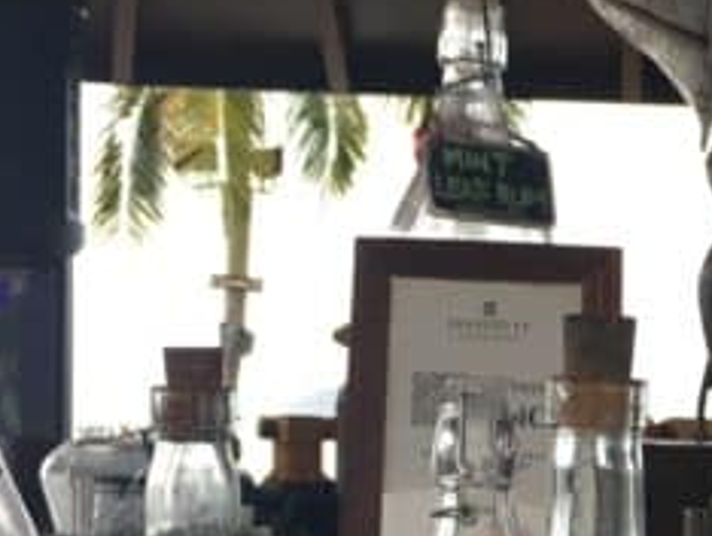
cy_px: 506
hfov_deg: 18.8
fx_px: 2038
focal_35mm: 99
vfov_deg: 14.8
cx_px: 849
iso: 50
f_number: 2.2
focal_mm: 4.15
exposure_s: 1/33
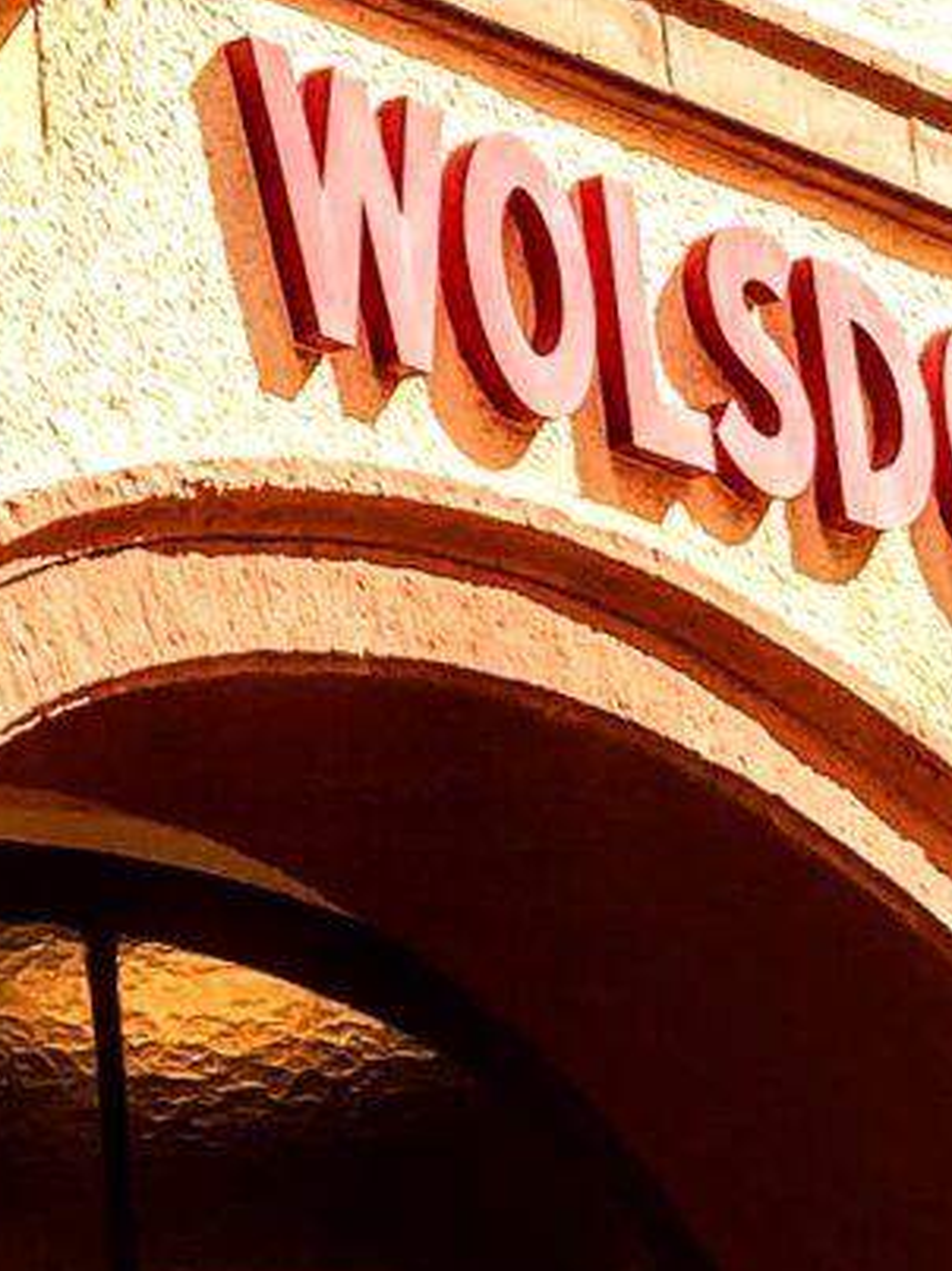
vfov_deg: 10.8
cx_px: -757
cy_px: -558
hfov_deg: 8.1
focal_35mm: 178
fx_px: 6531
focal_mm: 3.99
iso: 20
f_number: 1.8
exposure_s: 1/1567
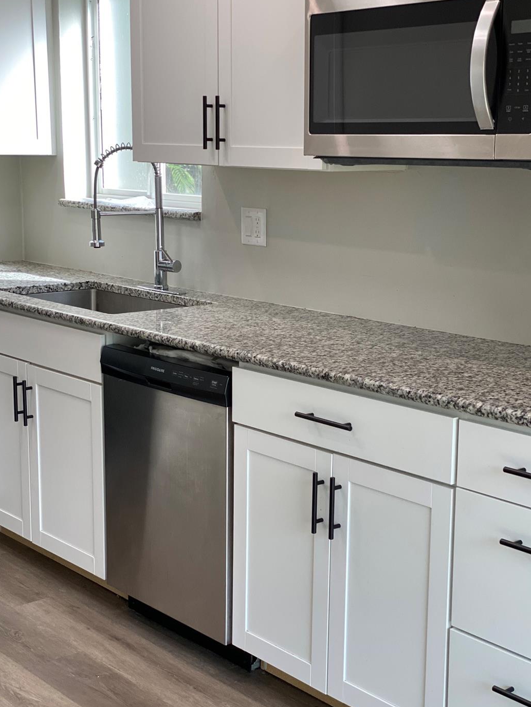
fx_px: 1186
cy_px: 374
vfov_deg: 33.2
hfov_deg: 25.2
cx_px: 268
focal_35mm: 58
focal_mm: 6
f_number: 2
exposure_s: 1/120
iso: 80
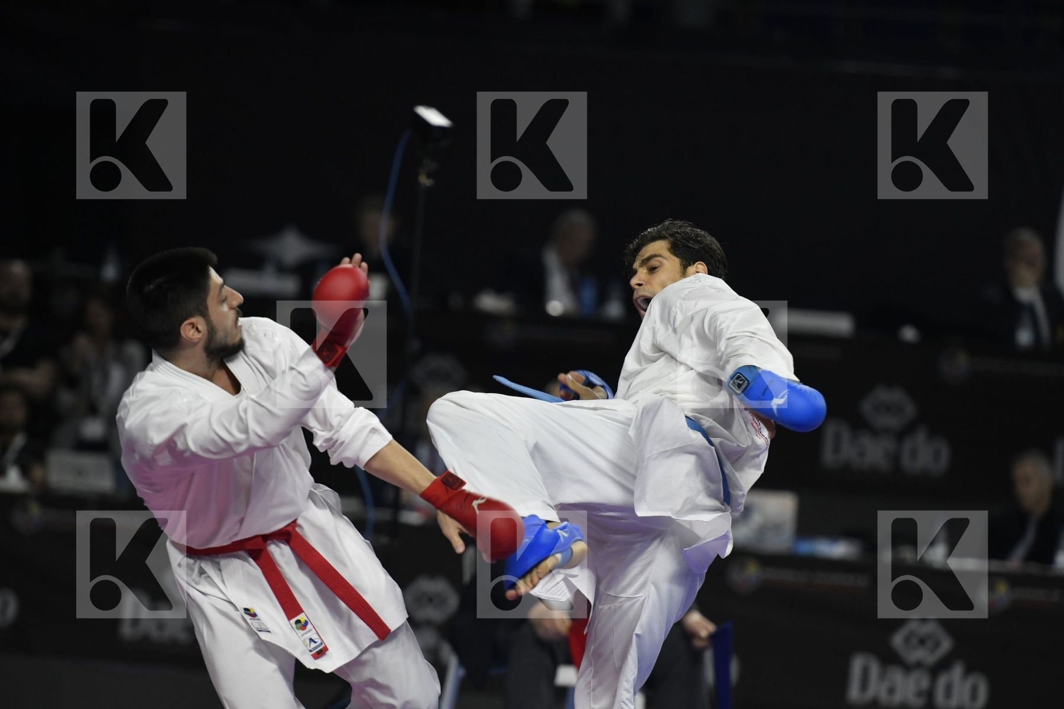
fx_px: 8275
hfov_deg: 7.4
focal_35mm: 280
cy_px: 354
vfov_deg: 4.9
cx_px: 532
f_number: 4
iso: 2000
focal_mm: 280
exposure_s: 1/1000
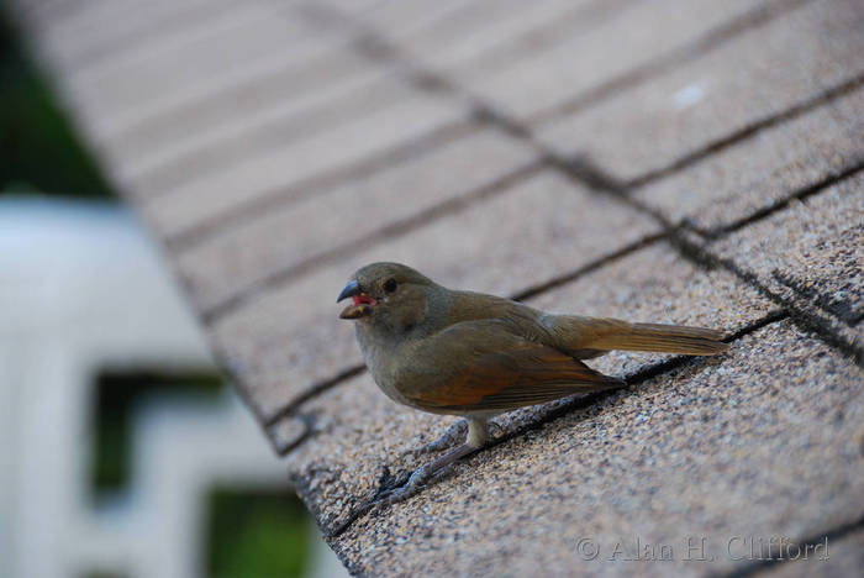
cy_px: 289
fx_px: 7206
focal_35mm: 300
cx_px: 432
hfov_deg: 6.9
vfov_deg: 4.6
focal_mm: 200
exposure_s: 1/320
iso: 400
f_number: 5.6
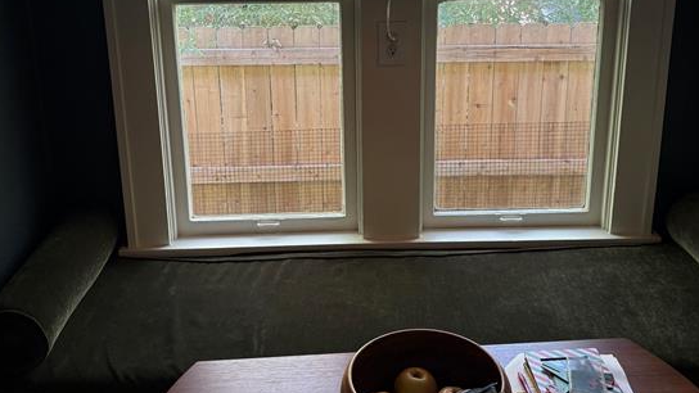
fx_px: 741
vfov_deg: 29.3
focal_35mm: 40
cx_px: 364
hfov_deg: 50.5
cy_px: 110
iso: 100
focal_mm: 5.96
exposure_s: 1/122
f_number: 1.6
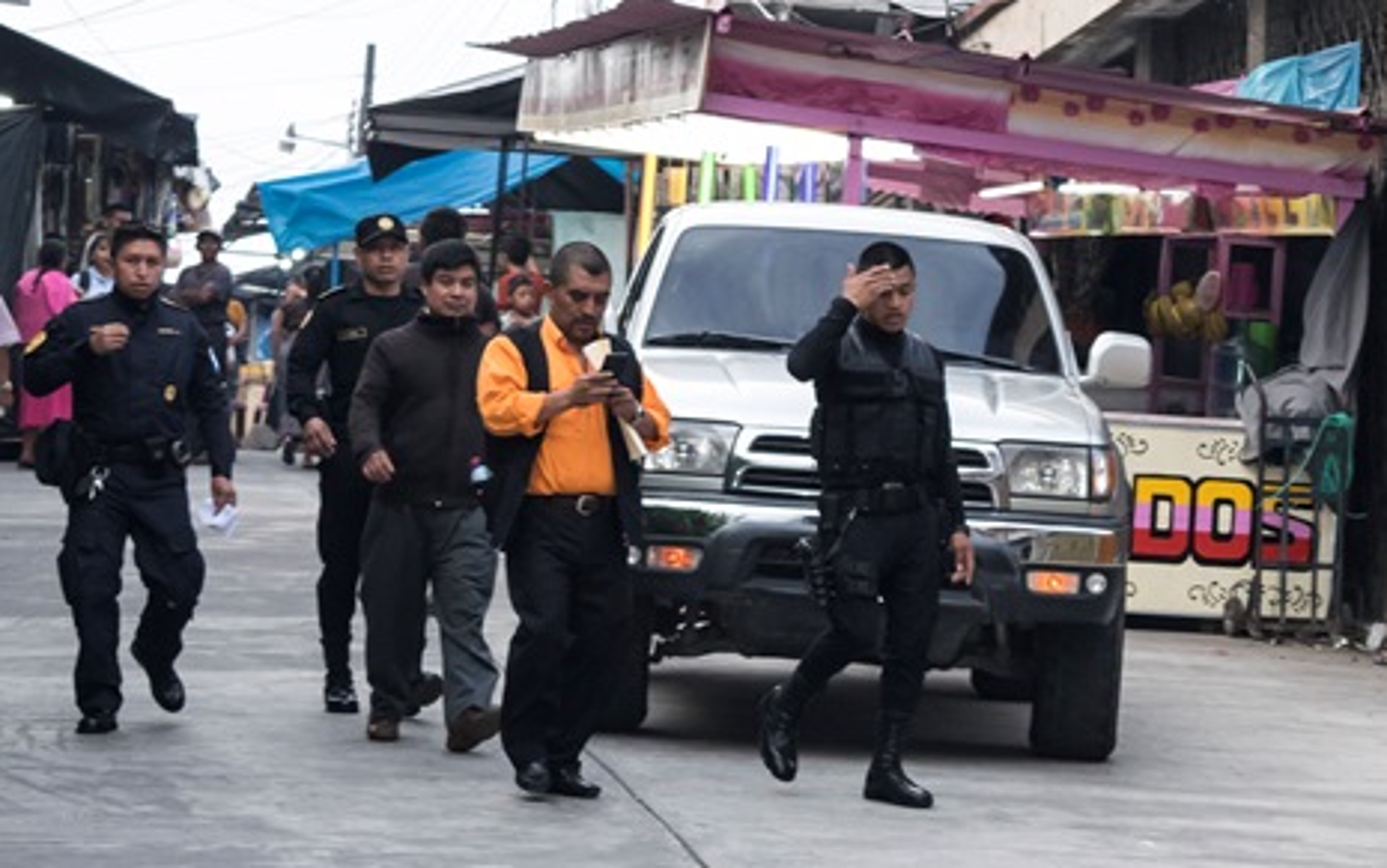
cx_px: 1229
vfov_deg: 7.1
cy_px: 485
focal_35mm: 185
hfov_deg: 11.3
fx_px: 7000
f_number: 6.3
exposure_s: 1/200
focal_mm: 55
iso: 1000
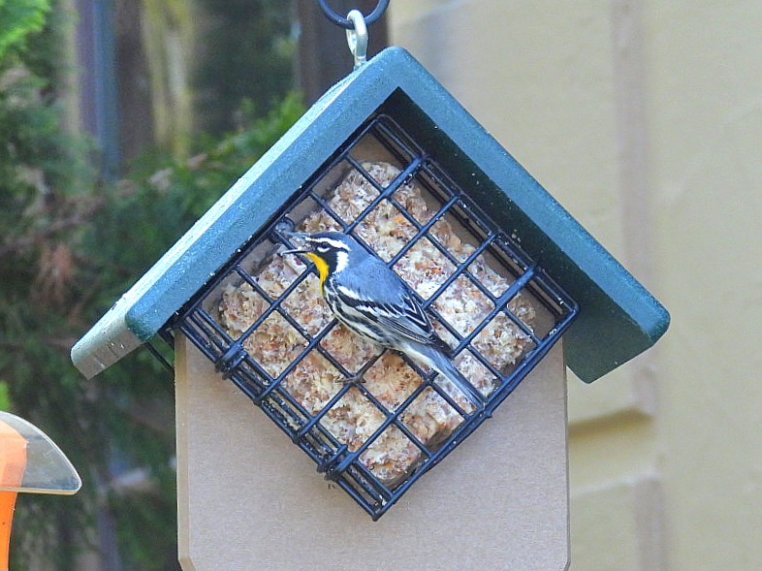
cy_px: 286
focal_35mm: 350
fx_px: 7702
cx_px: 381
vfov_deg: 4.2
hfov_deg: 5.7
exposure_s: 1/161
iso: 400
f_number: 5
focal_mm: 62.5
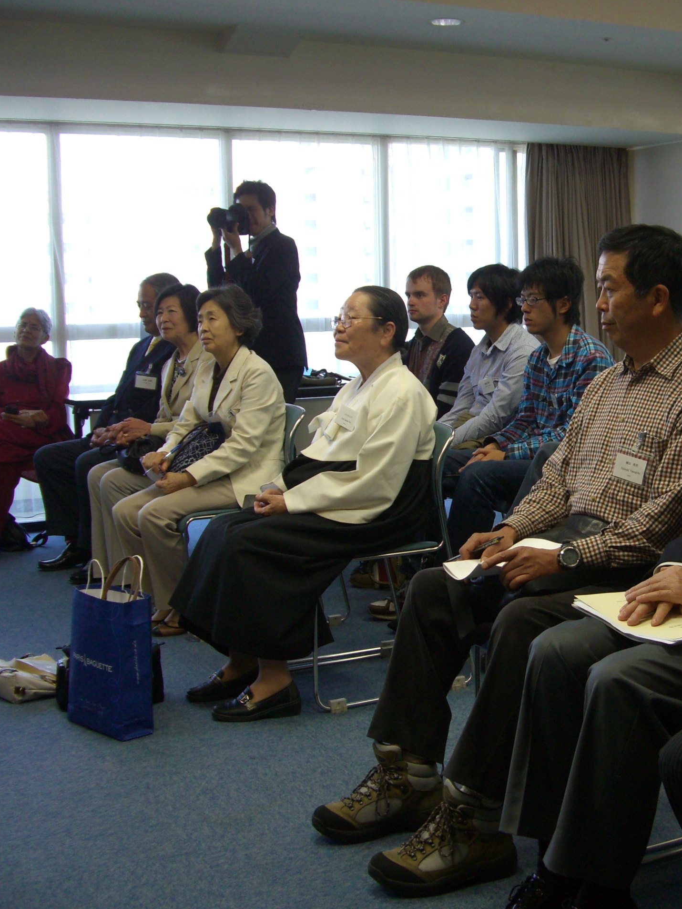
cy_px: 457
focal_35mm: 51
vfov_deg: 37.5
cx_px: 565
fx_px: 1339
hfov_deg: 27.9
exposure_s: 1/80
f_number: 2.8
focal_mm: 7.9
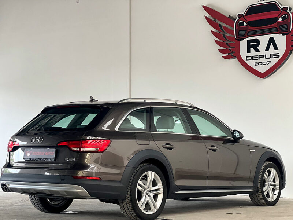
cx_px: 146
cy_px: 110
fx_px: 652
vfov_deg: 19.1
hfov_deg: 25.3
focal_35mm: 77
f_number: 2.8
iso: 200
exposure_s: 1/121
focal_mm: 9
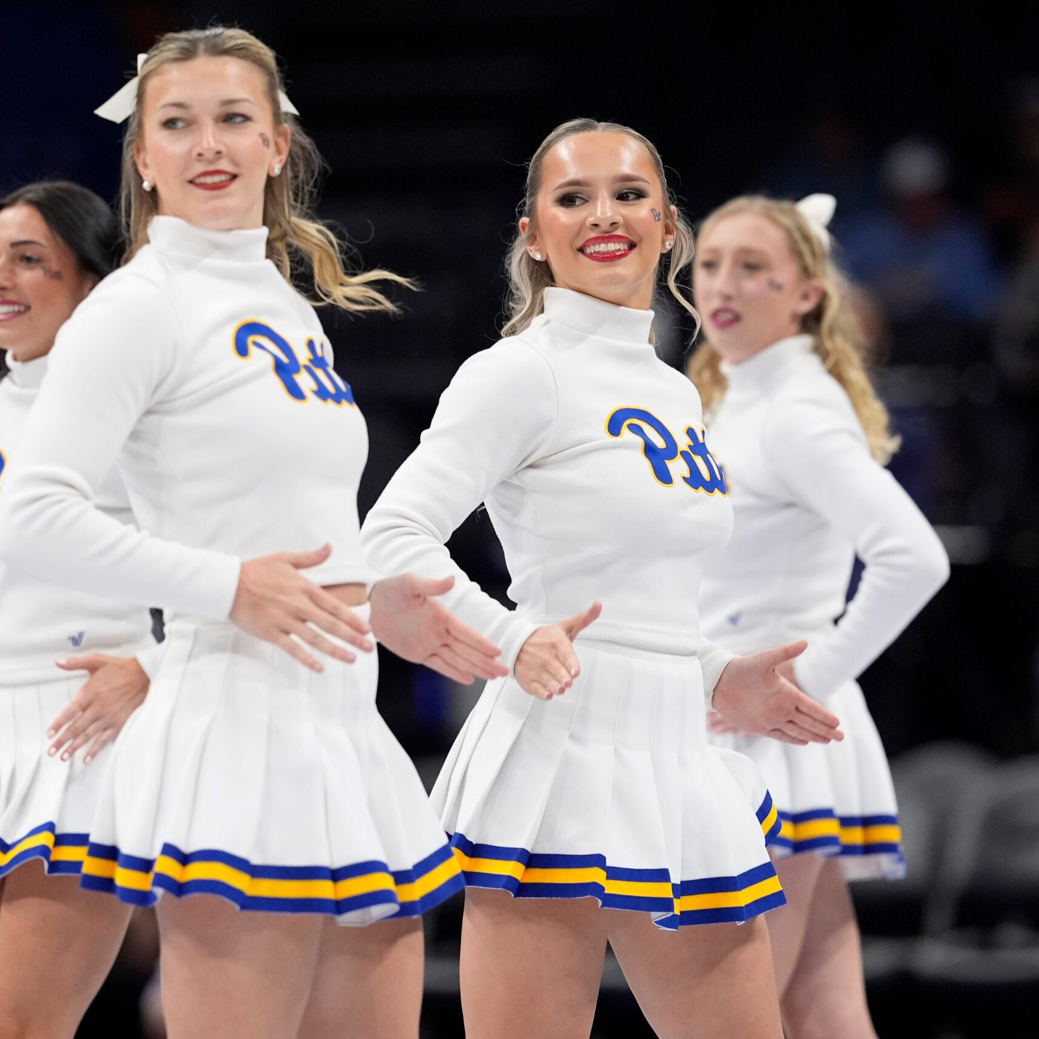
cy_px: 519
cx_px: 389
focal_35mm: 383
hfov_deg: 4.6
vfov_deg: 4.6
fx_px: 13006
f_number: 3.5
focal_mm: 300
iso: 4000
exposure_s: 1/1000
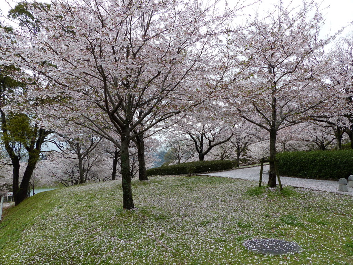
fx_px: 255
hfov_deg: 69.4
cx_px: 176
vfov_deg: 54.9
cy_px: 132
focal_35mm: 25
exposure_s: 1/200
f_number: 4
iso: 100
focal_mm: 4.5
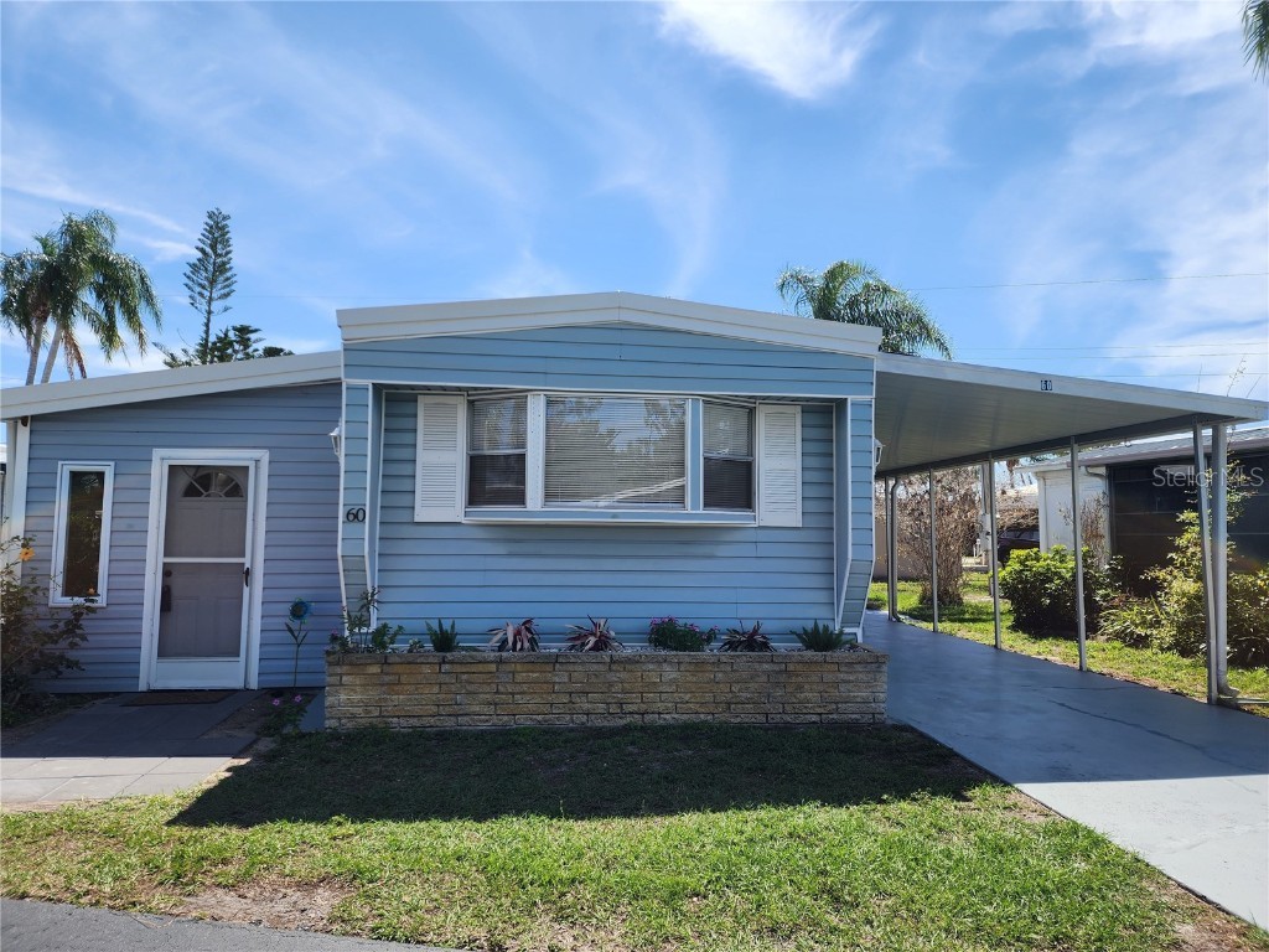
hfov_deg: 73.9
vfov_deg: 58.9
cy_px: 476
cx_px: 634
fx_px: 843
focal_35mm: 23
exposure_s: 1/994
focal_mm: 6.4
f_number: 1.8
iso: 12
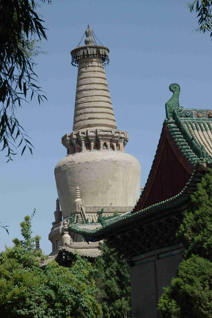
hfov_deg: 14.4
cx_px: 106
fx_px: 838
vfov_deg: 21.5
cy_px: 165
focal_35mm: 95
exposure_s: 1/250
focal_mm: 60
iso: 400
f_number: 19
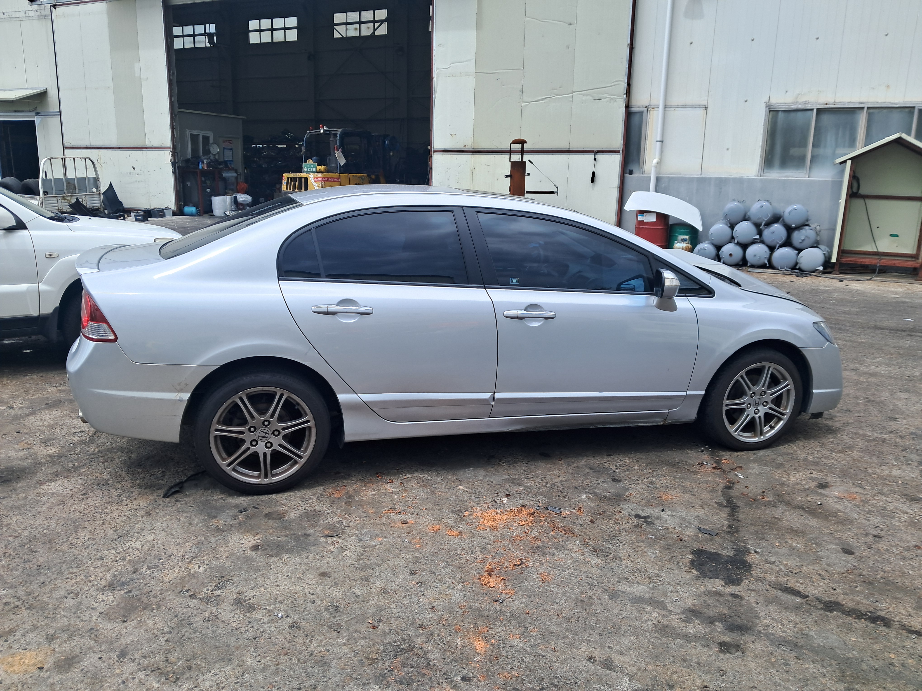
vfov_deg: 51.4
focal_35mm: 27
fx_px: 719
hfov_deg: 65.3
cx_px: 461
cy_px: 346
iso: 50
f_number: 1.8
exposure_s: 1/382
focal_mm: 4
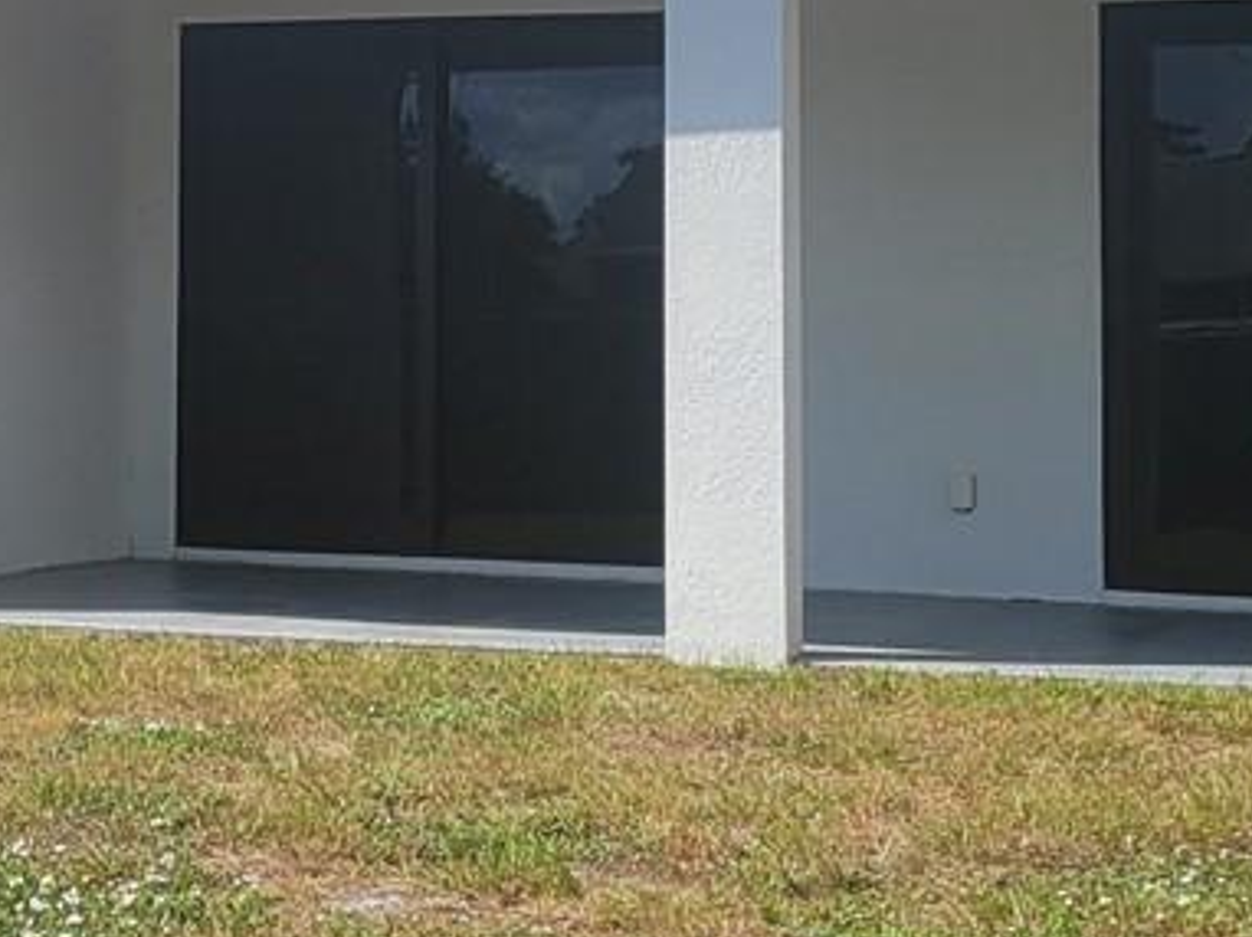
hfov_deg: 17.5
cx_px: -72
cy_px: 62
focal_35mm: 109
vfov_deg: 13.4
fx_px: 3940
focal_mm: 5.4
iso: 40
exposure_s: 1/3446
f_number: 1.8
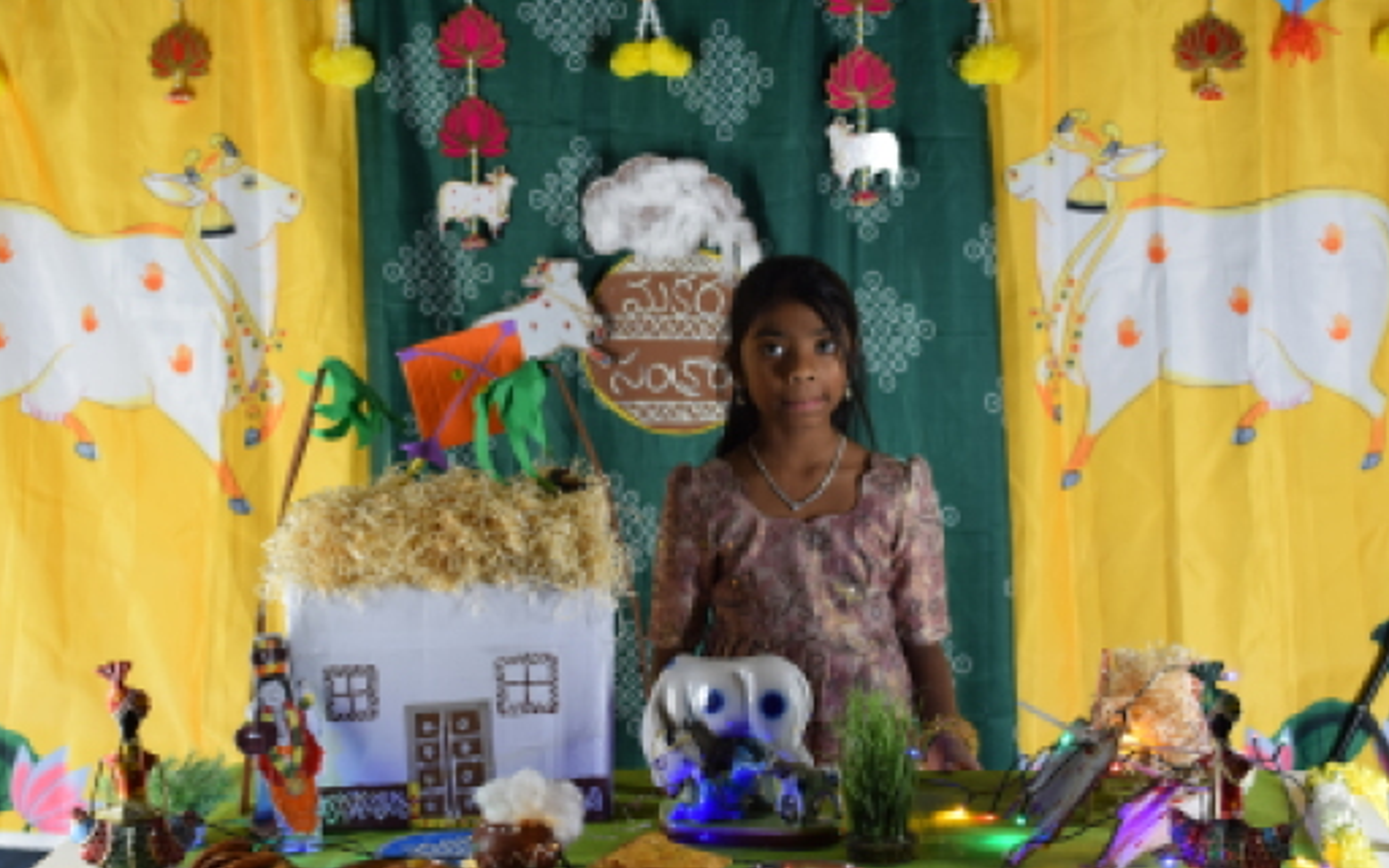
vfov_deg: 20.8
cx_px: 704
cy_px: 439
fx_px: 2370
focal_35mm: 63
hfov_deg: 32.7
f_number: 4
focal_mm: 35
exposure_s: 1/60
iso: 720
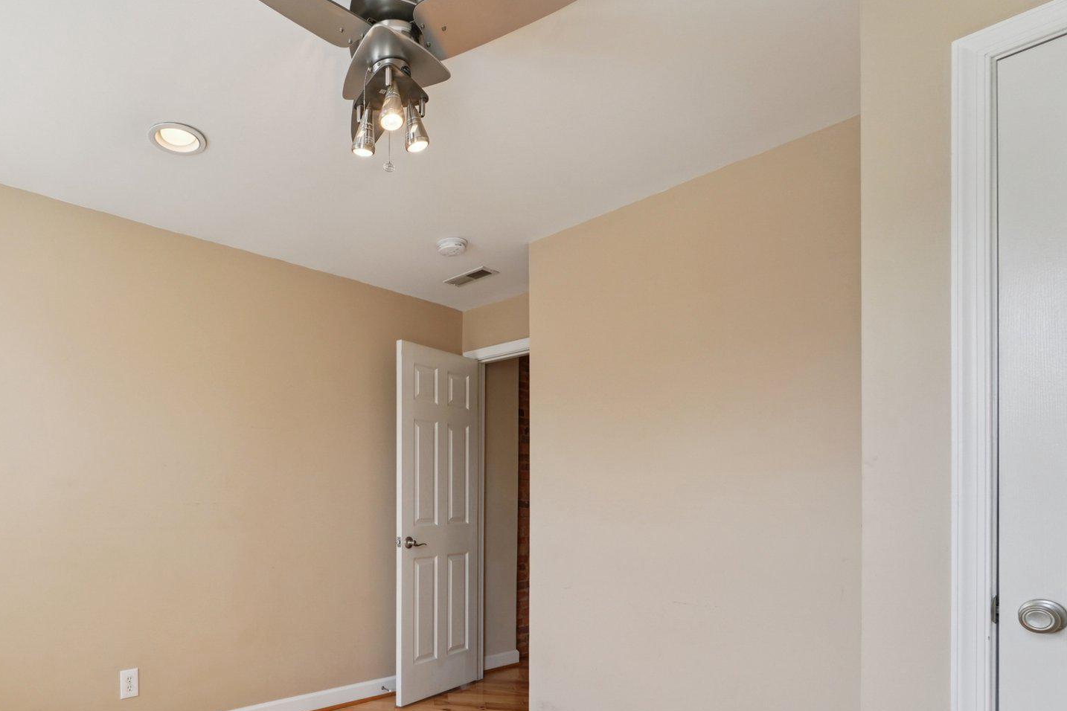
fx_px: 593
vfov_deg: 59.6
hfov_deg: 79.8
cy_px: 507
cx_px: 317
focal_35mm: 20
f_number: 8
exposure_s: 1/60
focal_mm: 14
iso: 400
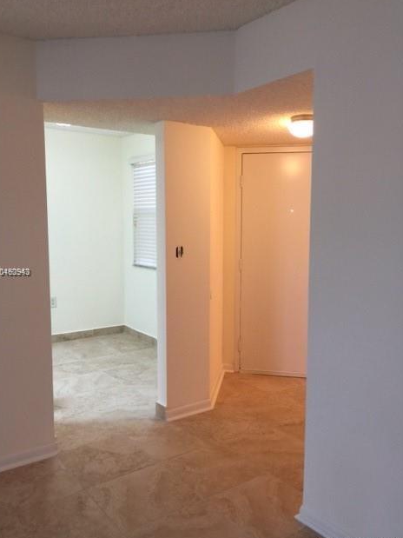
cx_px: 196
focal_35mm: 30
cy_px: 273
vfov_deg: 60.0
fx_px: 466
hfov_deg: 46.8
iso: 32
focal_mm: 4.15
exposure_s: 1/15
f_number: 2.2
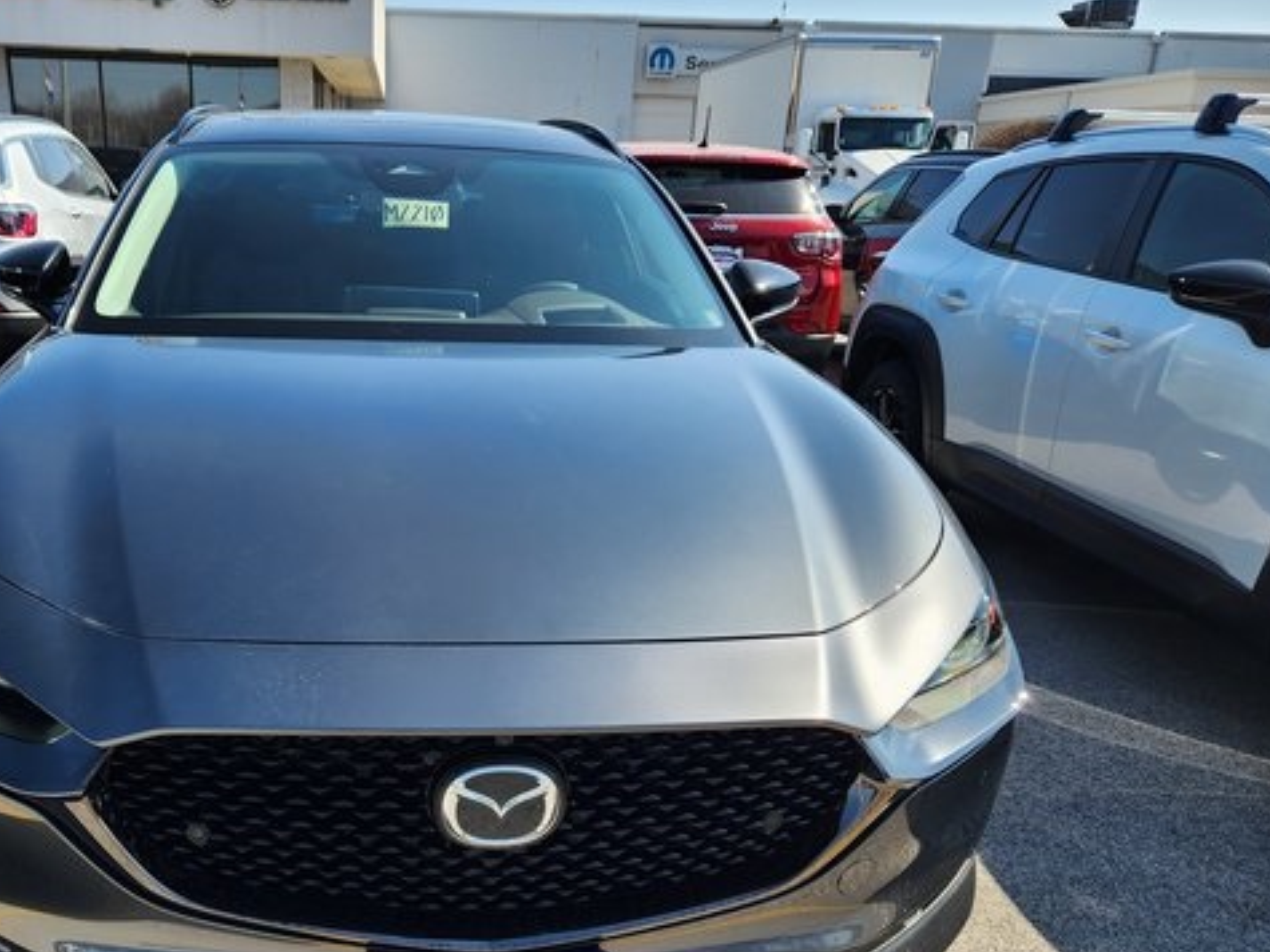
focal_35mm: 31
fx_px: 1137
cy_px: 618
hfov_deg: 57.6
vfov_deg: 44.9
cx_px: 471
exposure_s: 1/803
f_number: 1.8
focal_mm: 5.4
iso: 20
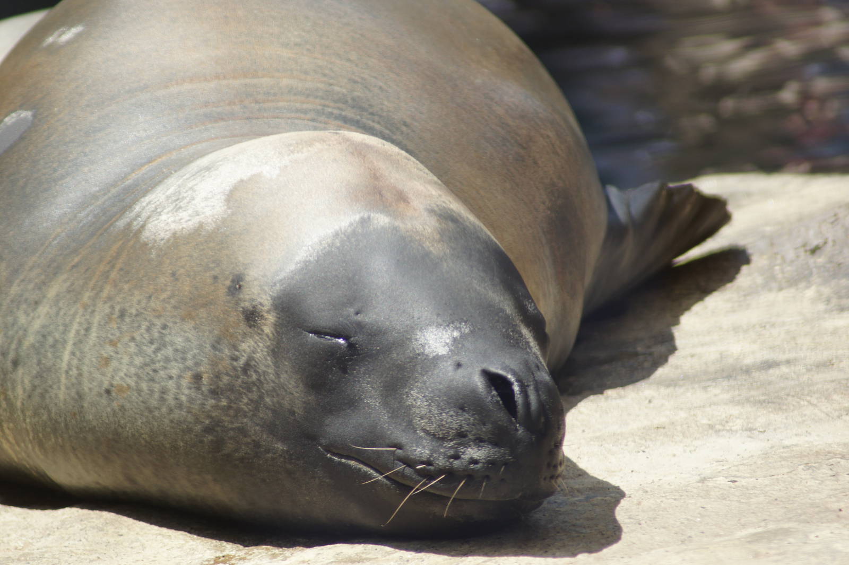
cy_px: 282
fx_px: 10607
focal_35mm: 450
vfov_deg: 3.1
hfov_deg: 4.6
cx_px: 424
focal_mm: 300
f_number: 5.6
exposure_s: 1/500
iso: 200
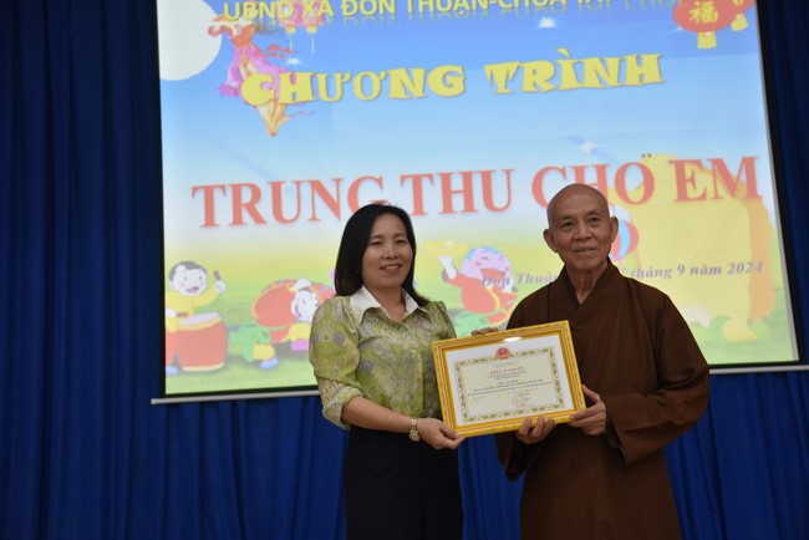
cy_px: 270
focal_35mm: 52
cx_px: 404
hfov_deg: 38.2
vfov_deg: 26.0
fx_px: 1169
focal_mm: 52
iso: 560
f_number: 4
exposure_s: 1/60
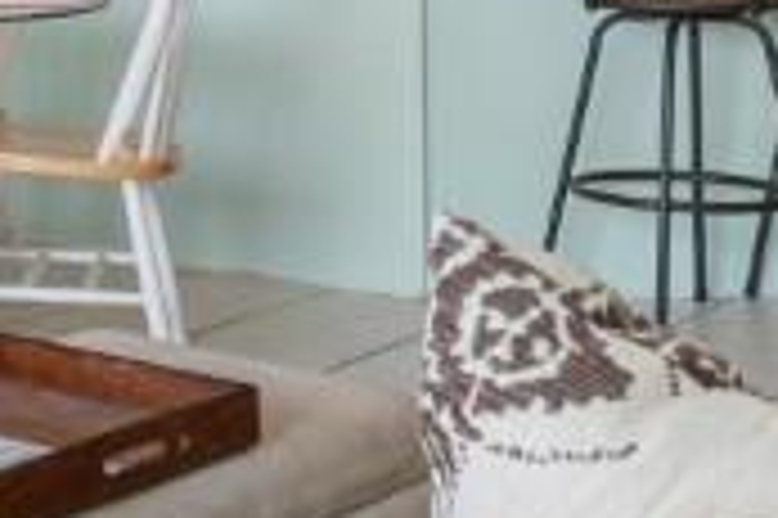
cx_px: -292
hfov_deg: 20.5
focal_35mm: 89
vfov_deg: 14.7
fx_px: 1922
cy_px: -144
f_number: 4.8
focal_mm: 11
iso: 100
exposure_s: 1/25
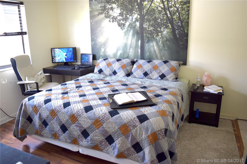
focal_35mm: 27
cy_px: 82
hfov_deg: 67.4
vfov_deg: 47.9
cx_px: 124
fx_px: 185
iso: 450
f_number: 3.5
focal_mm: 18
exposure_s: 1/60
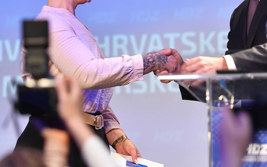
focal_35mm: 249
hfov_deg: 8.4
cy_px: 35
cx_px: 148
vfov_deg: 5.3
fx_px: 1812
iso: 2500
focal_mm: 160
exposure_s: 1/200
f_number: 4
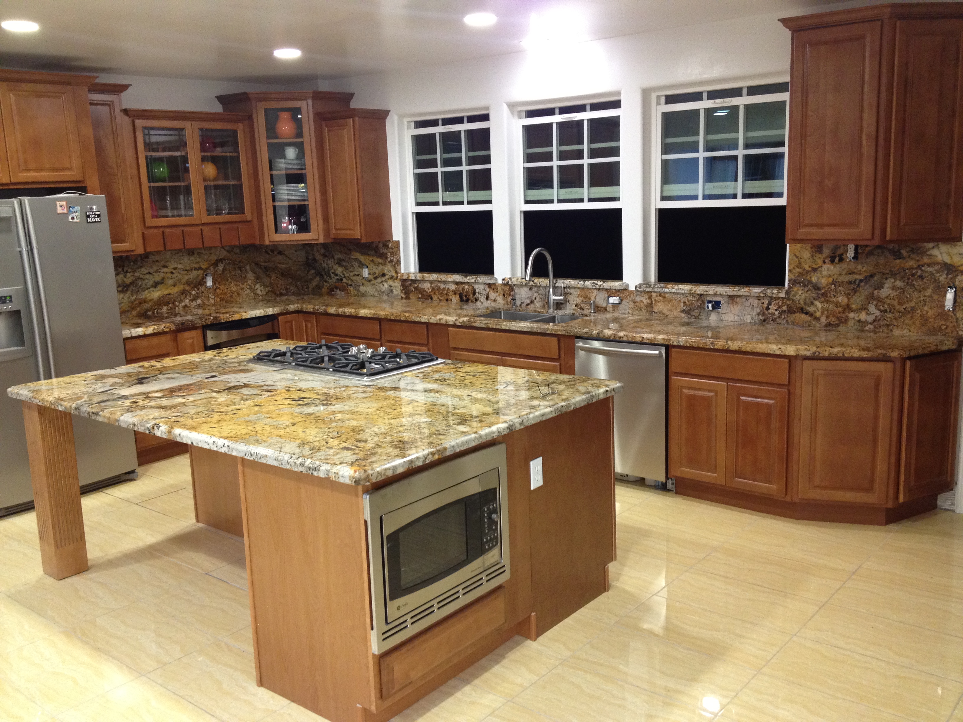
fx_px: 974
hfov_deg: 52.6
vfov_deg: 40.7
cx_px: 482
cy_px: 361
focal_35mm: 35
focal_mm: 4.28
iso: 200
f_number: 2.4
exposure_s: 1/20
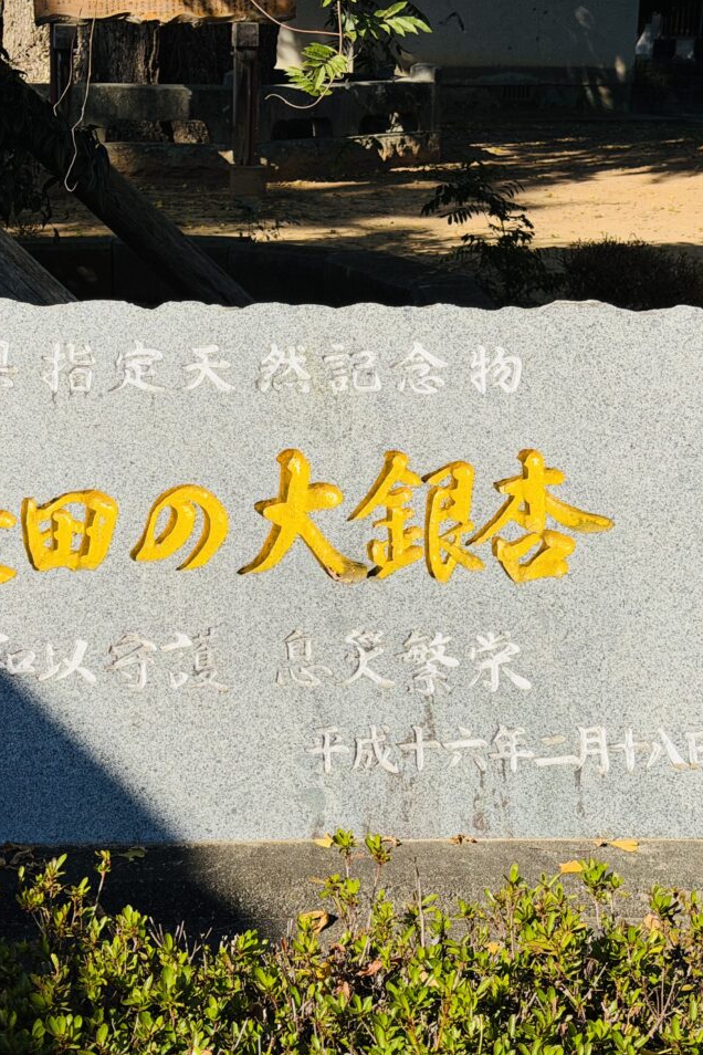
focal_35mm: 67
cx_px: 218
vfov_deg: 30.1
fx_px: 1962
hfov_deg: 20.2
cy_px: 529
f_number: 1.78
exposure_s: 1/7874
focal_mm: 6.76
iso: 80
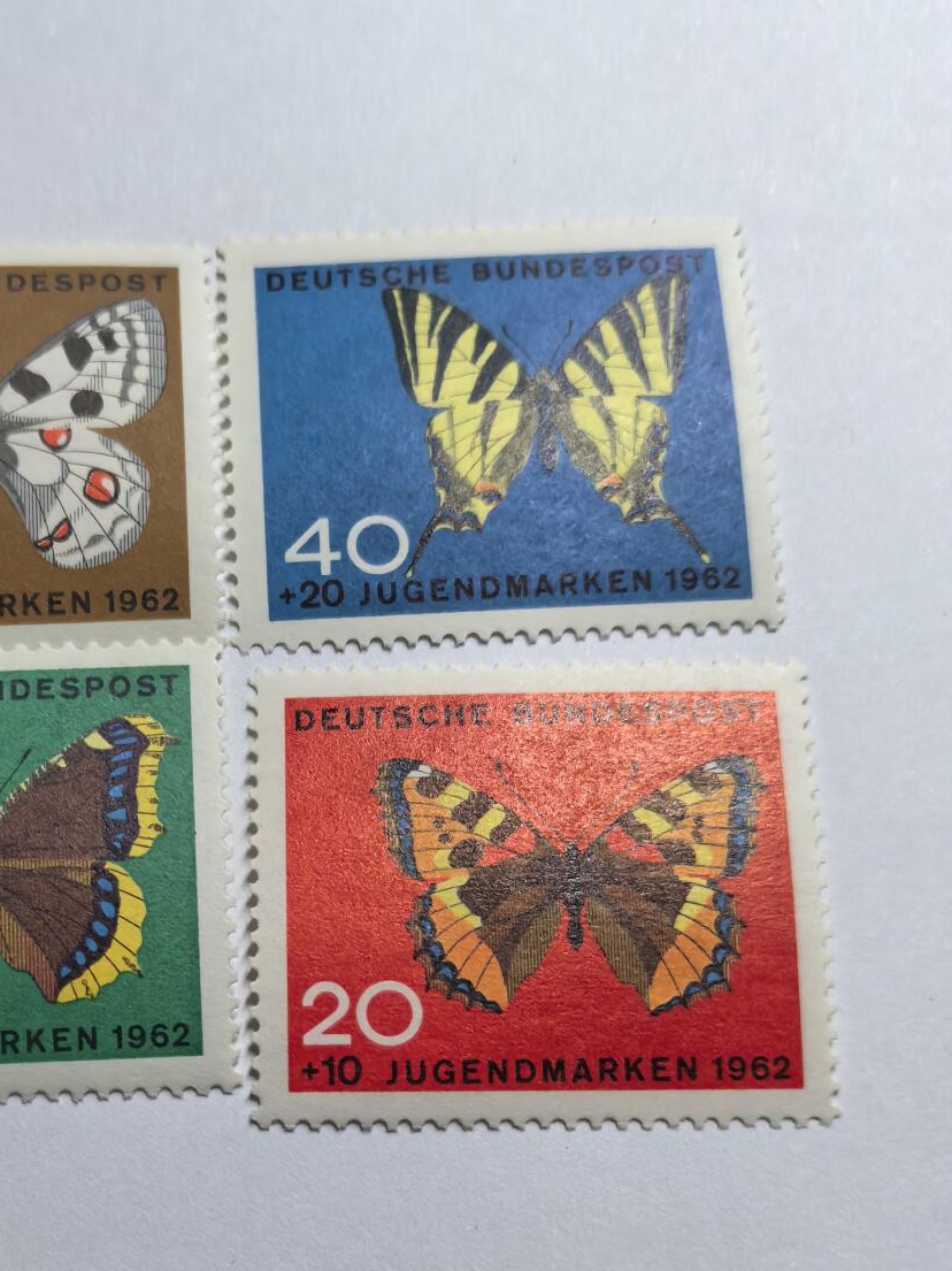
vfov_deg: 41.9
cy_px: 926
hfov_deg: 32.3
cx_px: 246
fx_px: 1614
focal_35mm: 44
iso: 250
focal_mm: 5.75
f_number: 2
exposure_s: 1/100
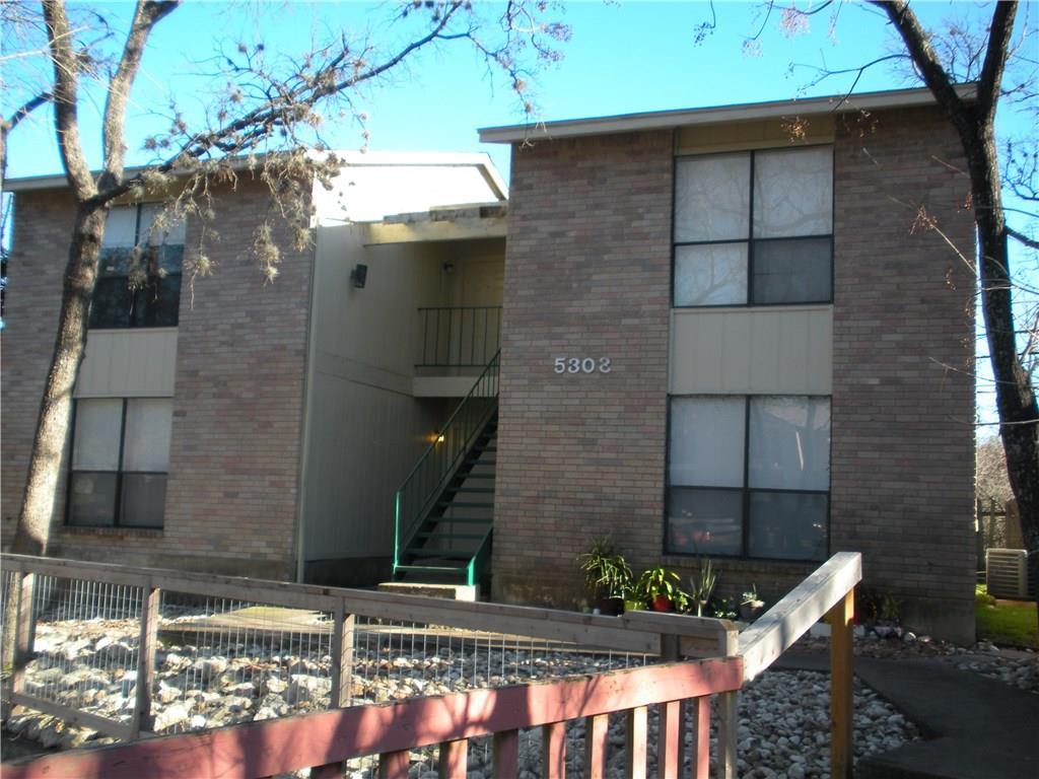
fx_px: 1051
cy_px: 390
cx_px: 520
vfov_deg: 40.7
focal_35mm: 35
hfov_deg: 52.6
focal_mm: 6.3
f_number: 3.5
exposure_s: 1/138
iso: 64
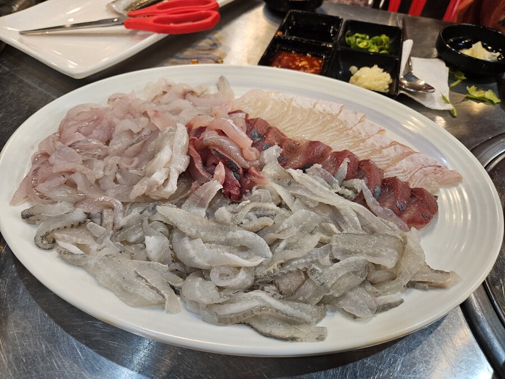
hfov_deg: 73.9
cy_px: 190
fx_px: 336
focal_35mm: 23
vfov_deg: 58.9
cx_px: 252
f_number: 1.8
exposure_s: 1/120
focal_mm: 5.4
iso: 250
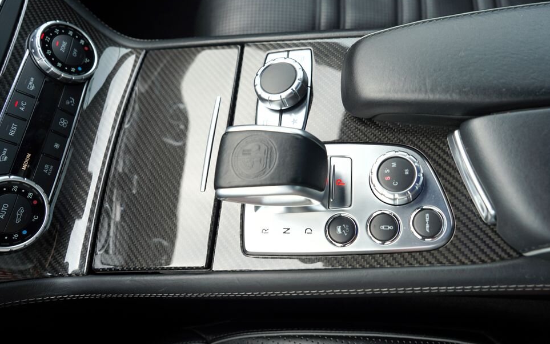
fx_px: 390
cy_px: 152
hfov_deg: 70.3
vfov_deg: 47.5
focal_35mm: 26
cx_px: 292
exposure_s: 1/100
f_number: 5
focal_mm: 24
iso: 100
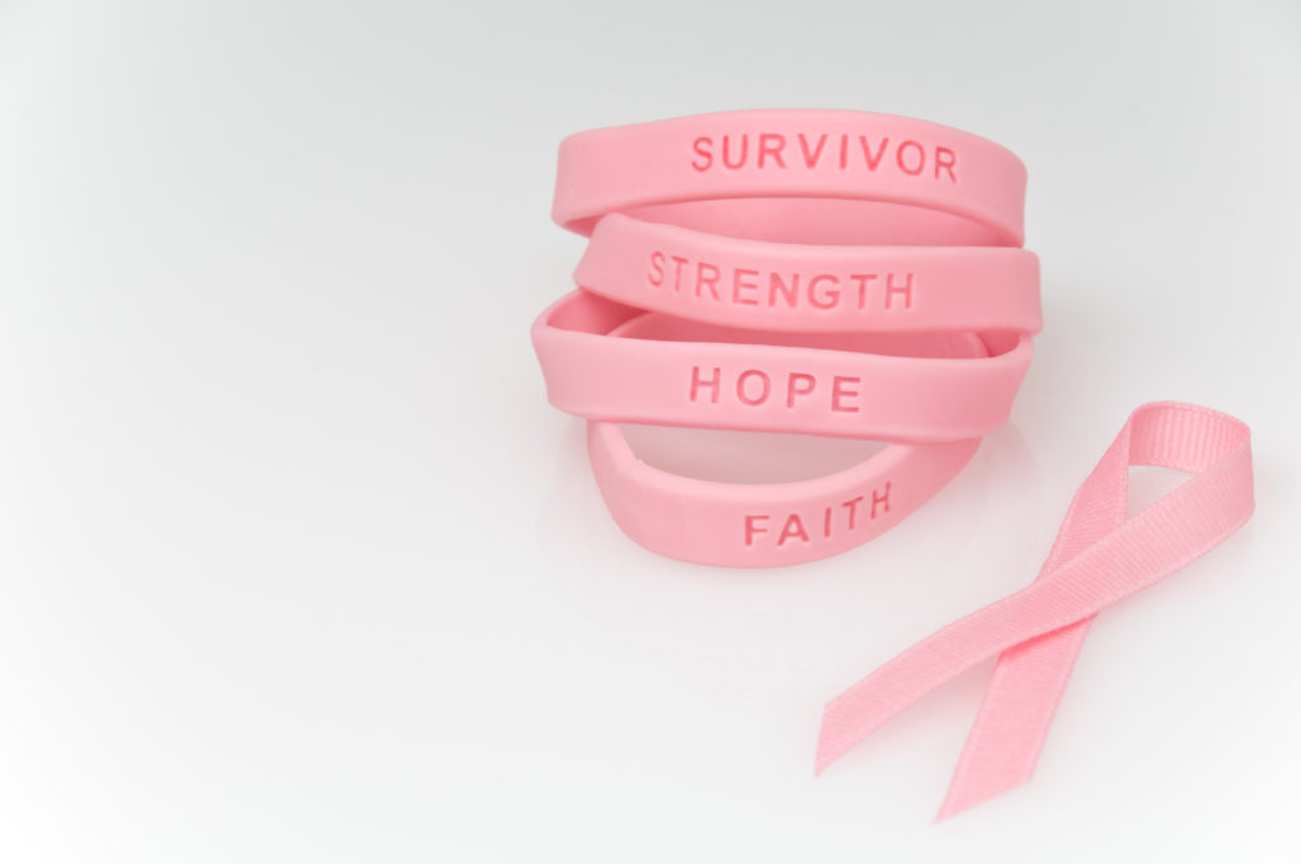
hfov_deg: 6.9
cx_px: 650
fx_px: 10828
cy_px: 432
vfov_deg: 4.6
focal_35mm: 300
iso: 100
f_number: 13
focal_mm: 200
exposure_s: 1/125
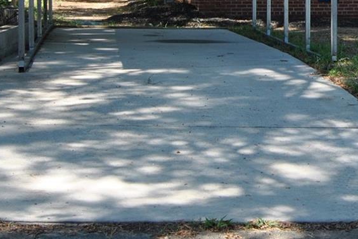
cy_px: -17
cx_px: 401
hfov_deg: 19.8
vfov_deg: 13.7
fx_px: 975
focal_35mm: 98
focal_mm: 18
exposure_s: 1/160
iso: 100
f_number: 6.3
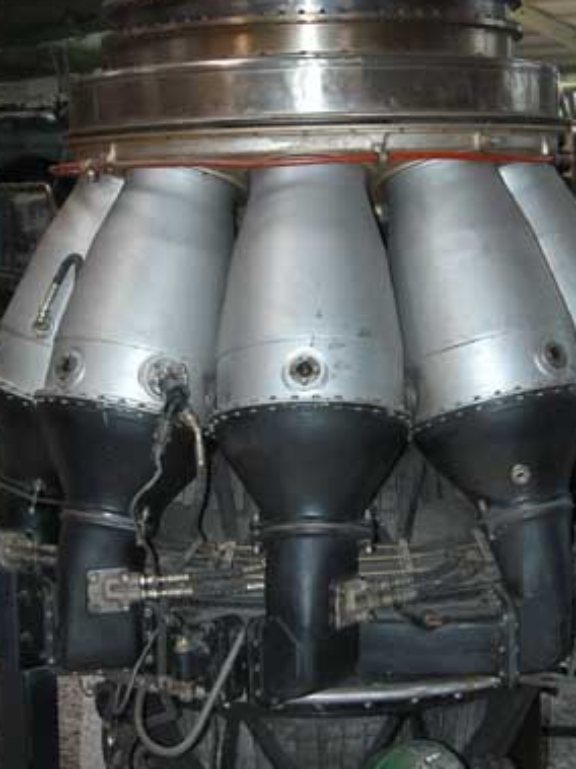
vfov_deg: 26.6
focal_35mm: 73
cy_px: 282
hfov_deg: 20.1
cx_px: 316
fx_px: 1621
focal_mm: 24
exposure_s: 1/60
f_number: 5
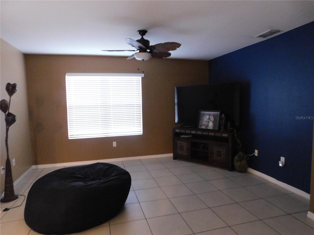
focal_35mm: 23
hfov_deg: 73.9
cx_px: 157
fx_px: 209
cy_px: 118
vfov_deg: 58.9
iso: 800
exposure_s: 1/6
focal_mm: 4
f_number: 3
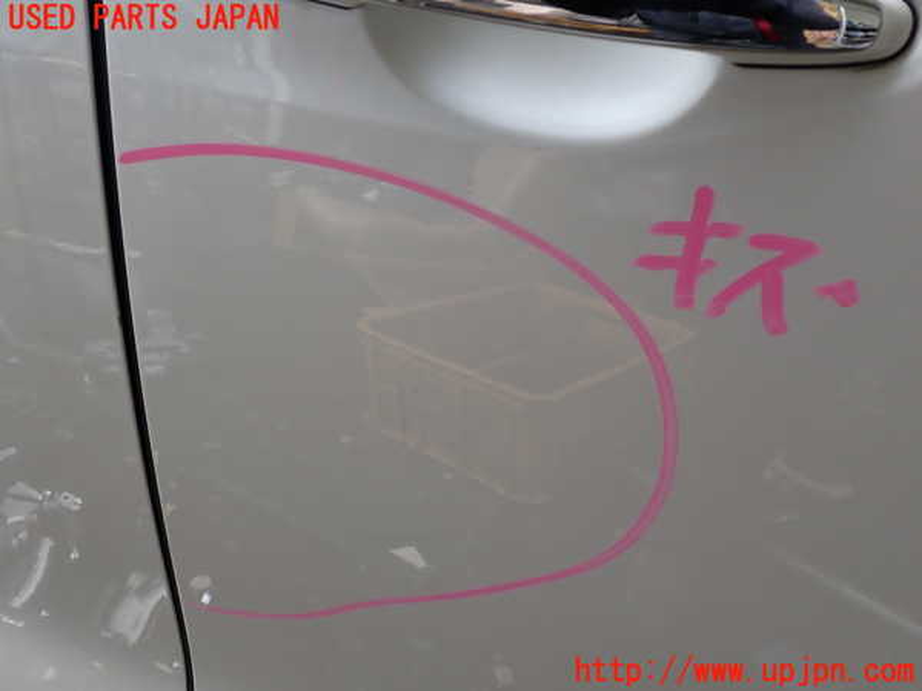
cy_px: 346
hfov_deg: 60.0
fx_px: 799
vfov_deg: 46.8
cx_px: 461
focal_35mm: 30
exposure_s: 1/200
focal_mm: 5.4
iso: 100
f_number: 3.2
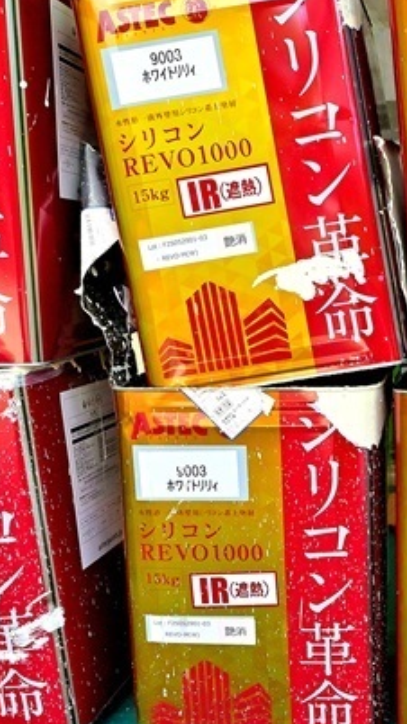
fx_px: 921
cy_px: 403
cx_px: 483
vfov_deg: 42.8
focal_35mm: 48
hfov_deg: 23.0
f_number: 9
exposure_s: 1/320
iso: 800
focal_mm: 12
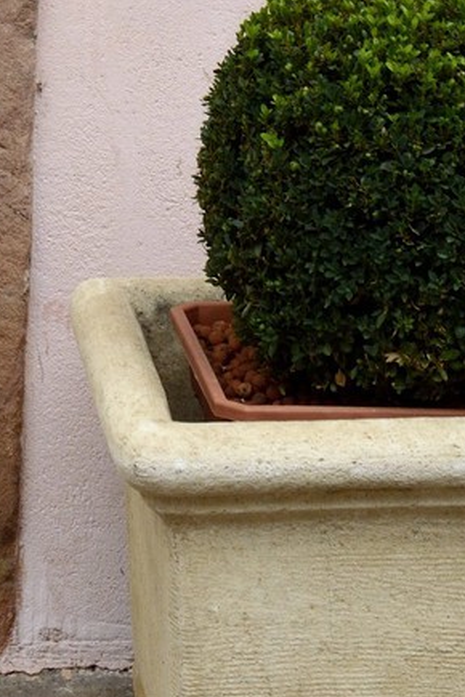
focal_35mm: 184
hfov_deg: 7.3
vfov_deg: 10.5
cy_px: -567
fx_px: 3565
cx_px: -348
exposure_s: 1/250
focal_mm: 50
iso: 400
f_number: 10
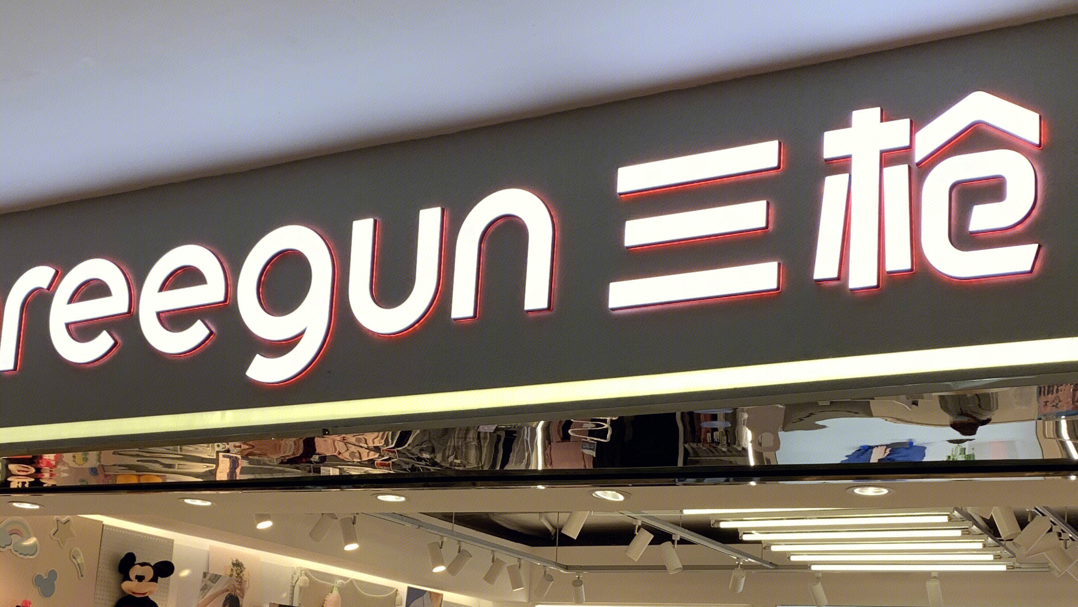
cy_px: 525
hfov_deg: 41.2
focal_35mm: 50
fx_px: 1429
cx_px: 464
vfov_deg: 23.4
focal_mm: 4.25
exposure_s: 1/119
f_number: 1.8
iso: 25
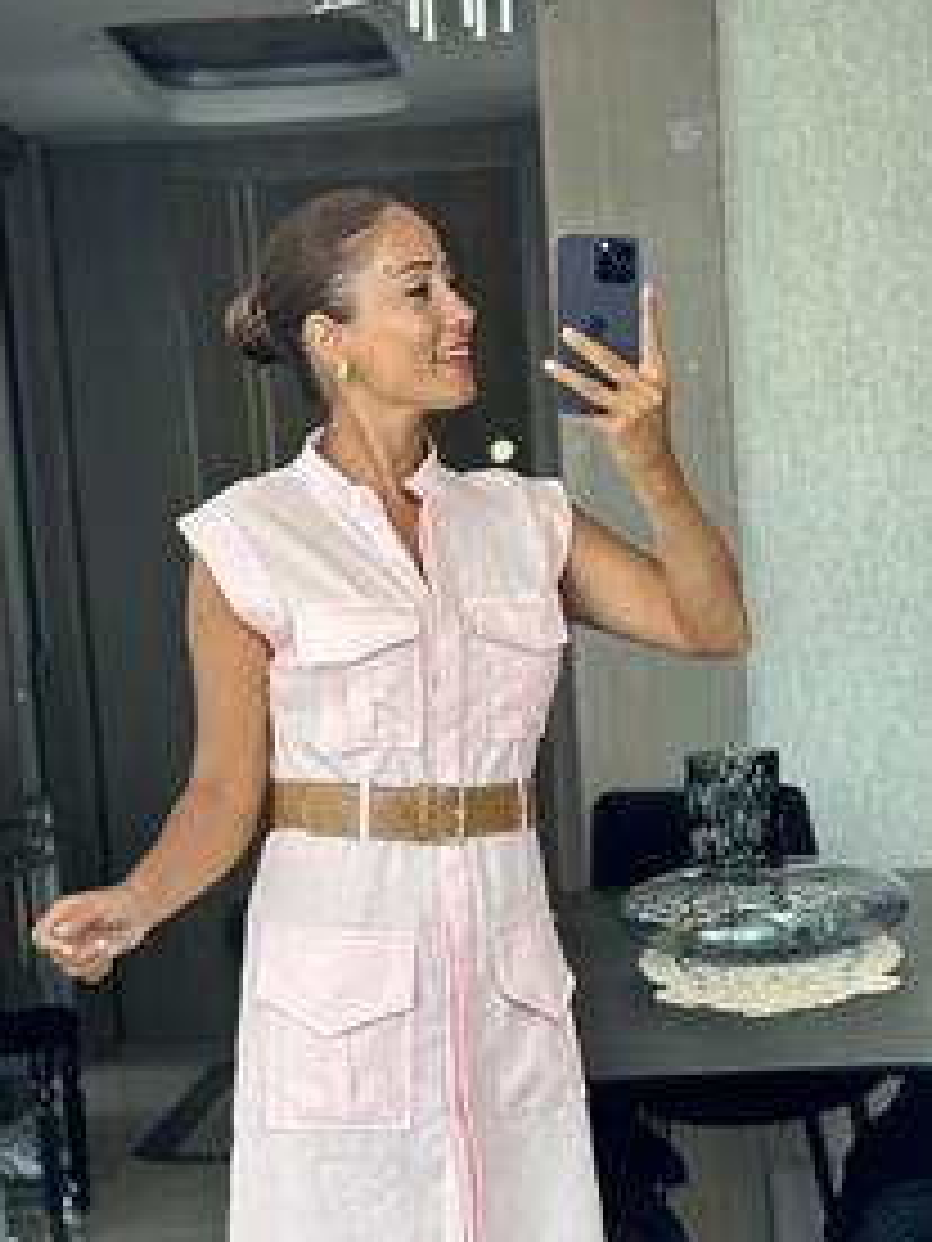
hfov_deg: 16.8
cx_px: 477
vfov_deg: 21.9
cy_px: 1017
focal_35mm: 88
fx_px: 3159
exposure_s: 1/121
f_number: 1.78
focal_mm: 6.86
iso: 100
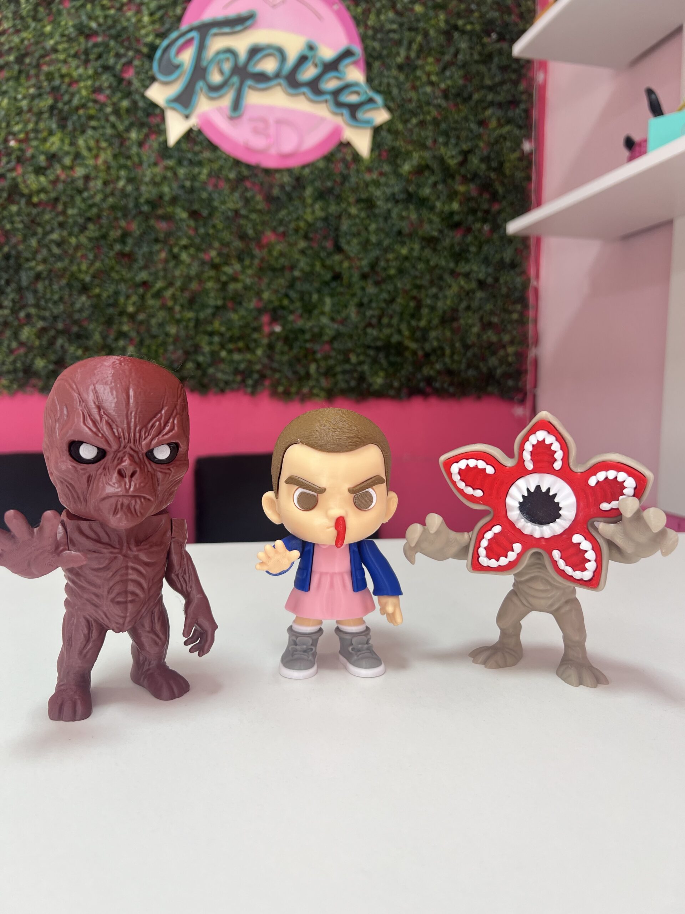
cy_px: 457
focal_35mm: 26
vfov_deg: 67.3
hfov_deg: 53.1
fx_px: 686
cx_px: 342
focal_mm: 5.7
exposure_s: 1/121
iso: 50
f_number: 1.5
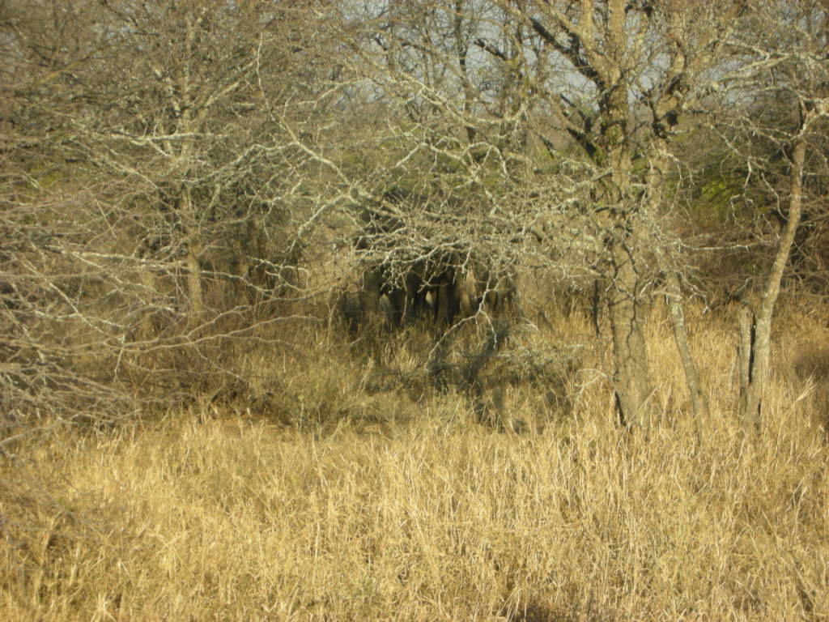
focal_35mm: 105
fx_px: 2515
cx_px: 414
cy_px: 311
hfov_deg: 18.7
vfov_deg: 14.1
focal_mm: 17.4
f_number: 5.4
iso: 50
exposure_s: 1/140
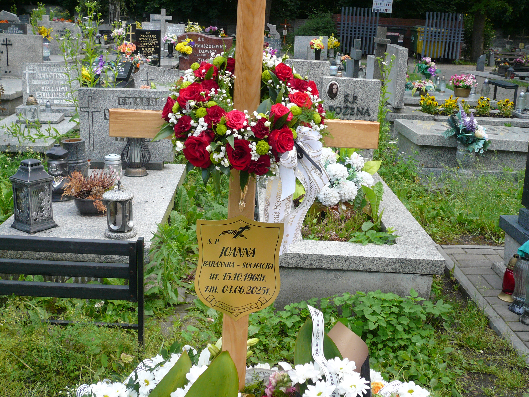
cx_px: 264
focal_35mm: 42
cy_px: 198
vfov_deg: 34.3
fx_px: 642
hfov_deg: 44.8
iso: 100
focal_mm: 6.9
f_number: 3.3
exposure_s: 1/200
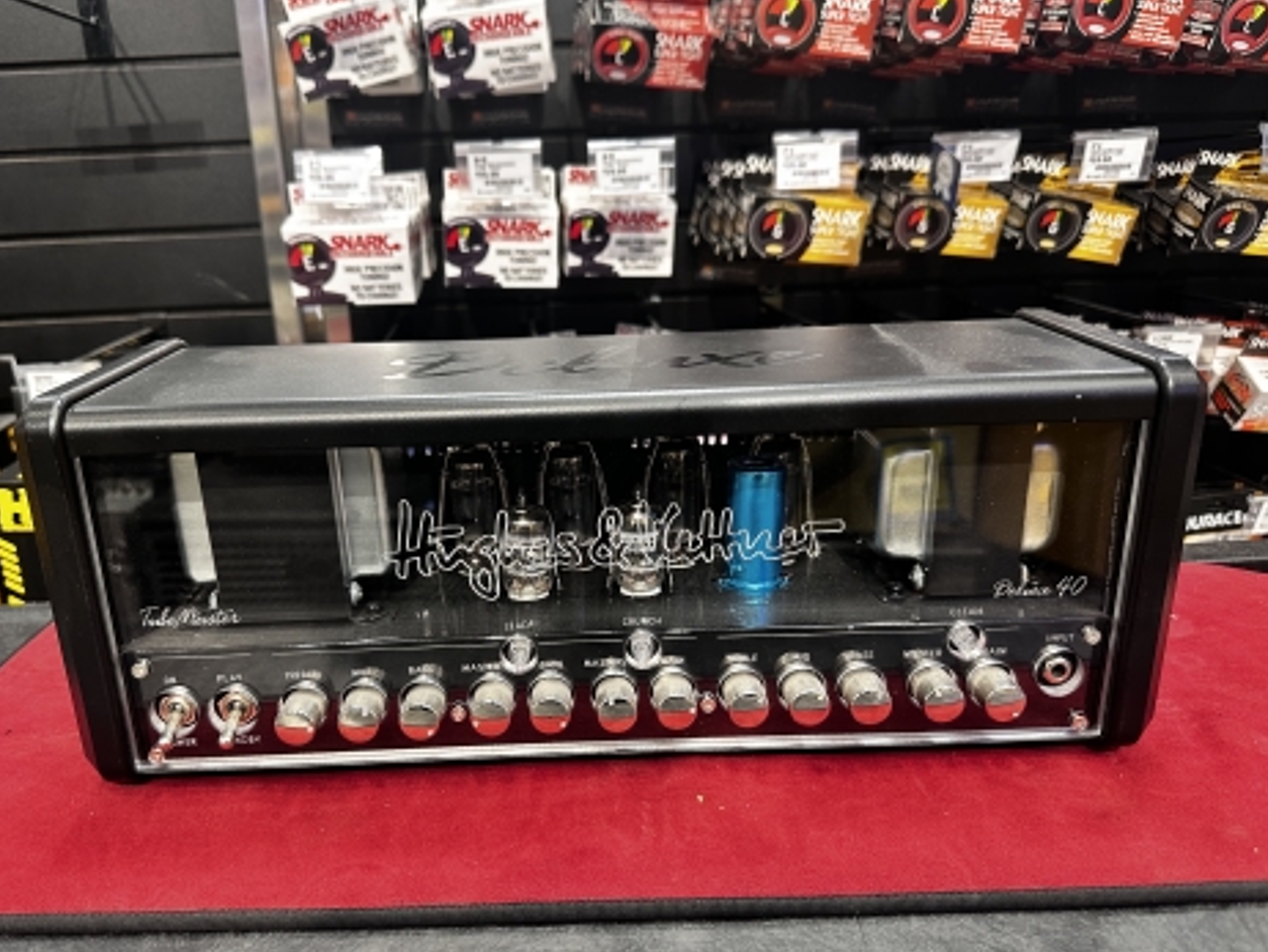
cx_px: 579
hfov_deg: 65.2
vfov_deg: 51.4
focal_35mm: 27
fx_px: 990
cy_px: 510
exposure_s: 1/60
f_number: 1.78
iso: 200
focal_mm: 6.86
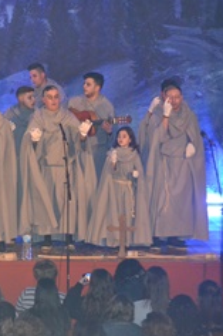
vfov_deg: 9.0
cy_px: 145
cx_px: -68
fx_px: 2131
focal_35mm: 229
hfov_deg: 5.9
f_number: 4.2
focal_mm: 80
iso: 3200
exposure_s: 1/60
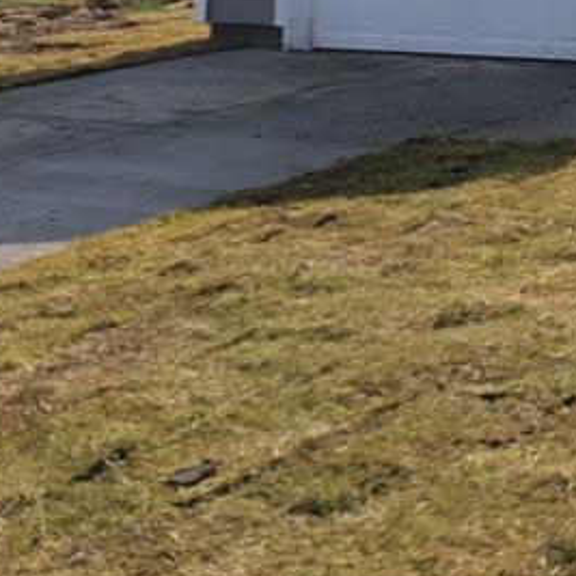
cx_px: 1038
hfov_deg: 16.5
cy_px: -190
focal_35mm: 88
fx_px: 1657
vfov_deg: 18.3
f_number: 1.8
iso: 40
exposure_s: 1/4616
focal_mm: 5.4
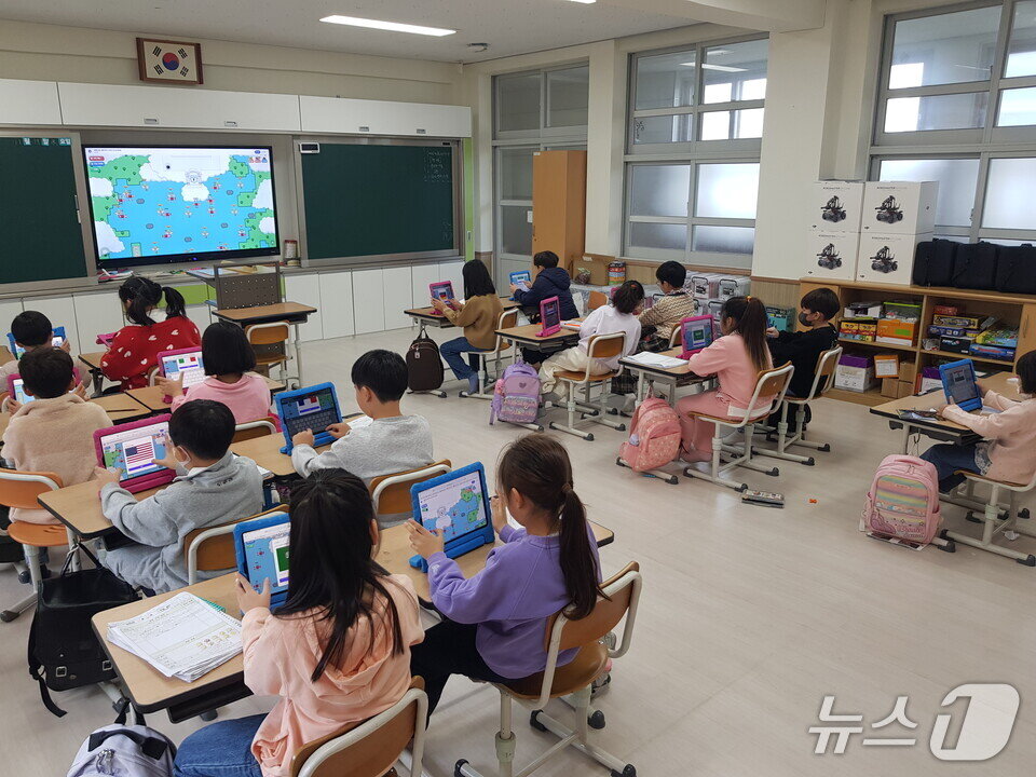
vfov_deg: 53.1
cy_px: 388
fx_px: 778
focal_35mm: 26
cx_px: 518
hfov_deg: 67.3
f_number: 1.7
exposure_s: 1/60
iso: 64
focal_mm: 4.2
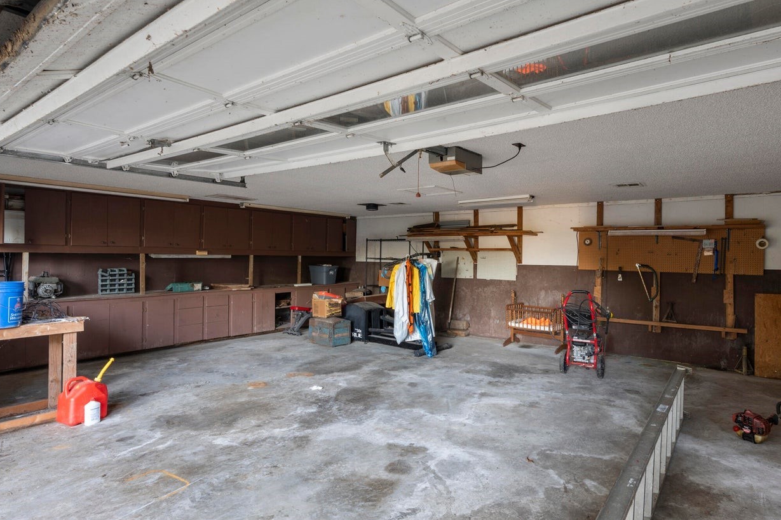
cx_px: 448
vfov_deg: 61.9
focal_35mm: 20
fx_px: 434
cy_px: 263
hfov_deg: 83.4
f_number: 9
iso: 200
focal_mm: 16
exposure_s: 2
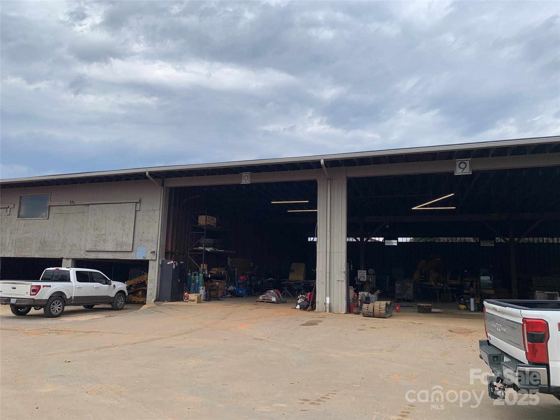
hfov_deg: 67.3
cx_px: 280
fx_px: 421
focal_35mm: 26
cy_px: 210
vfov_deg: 53.1
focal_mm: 4.25
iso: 25
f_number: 1.8
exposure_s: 1/2114
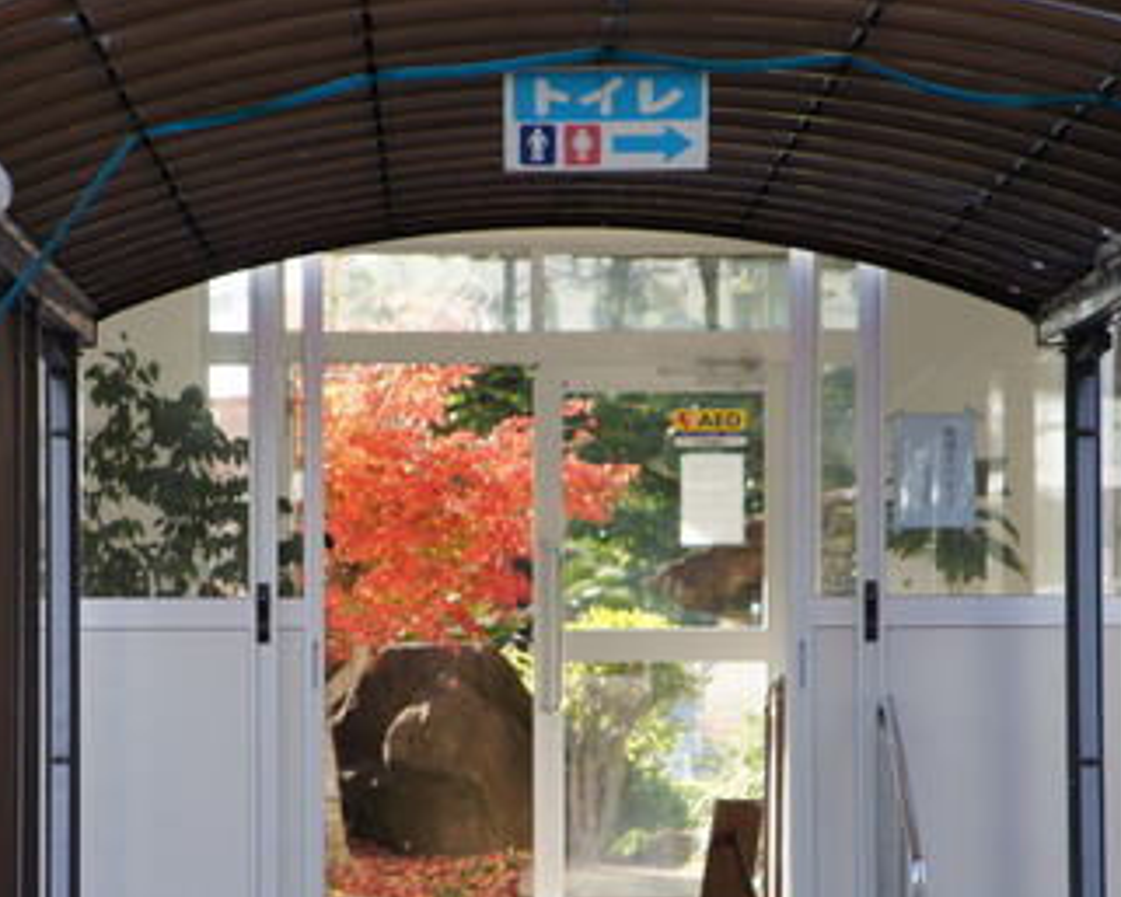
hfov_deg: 5.6
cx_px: 461
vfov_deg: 4.5
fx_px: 11506
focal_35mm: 347
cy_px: 546
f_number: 6.3
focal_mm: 165
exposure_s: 1/320
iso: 500
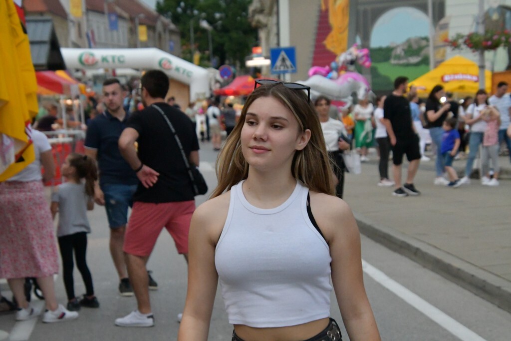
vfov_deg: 14.7
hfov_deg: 21.9
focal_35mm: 93
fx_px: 1320
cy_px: 170
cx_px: 256
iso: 8000
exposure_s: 1/400
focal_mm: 62
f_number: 5
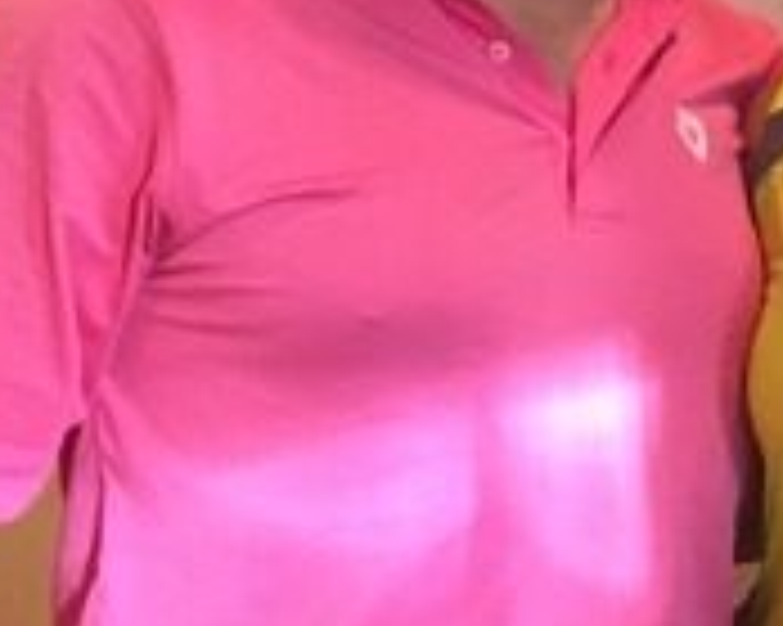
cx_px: 1444
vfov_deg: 13.5
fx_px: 2640
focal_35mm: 114
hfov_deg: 14.6
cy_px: 376
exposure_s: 1/15
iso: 200
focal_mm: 4.15
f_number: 2.2
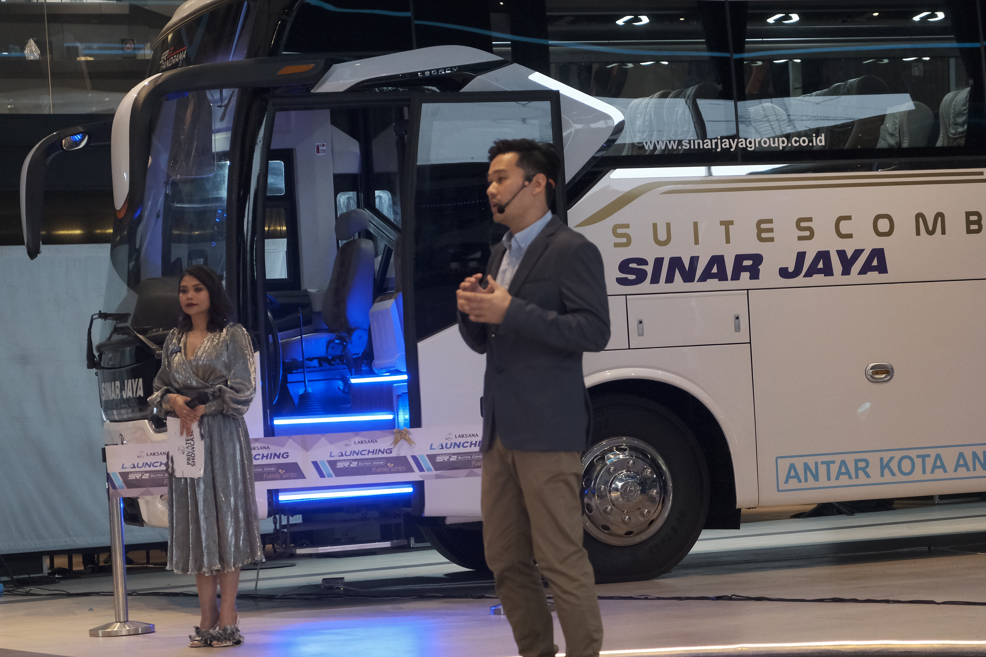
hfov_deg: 20.0
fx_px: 2793
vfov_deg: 13.4
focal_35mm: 102
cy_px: 399
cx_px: 521
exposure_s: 1/80
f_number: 4
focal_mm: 55
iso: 2500
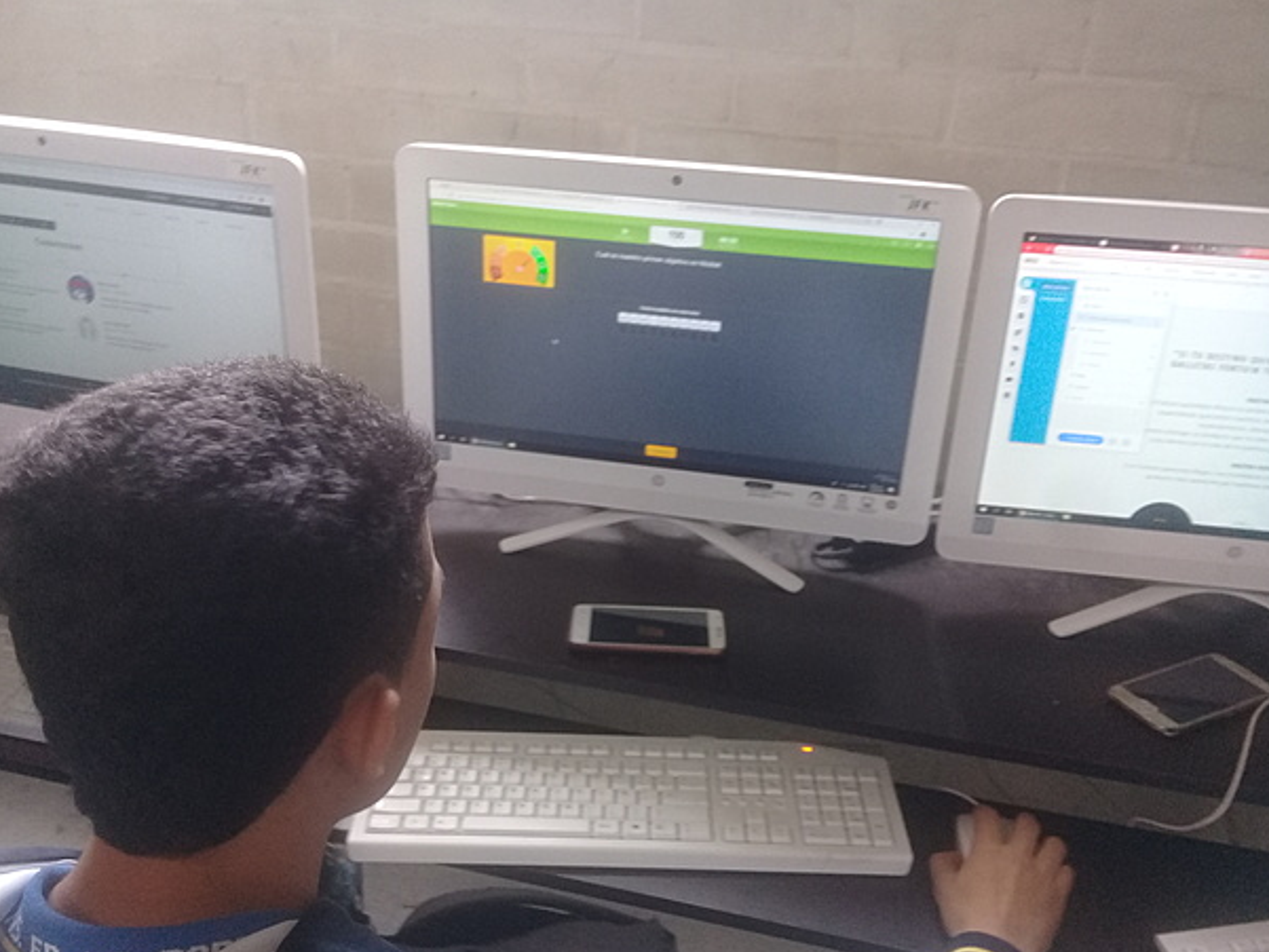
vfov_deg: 42.9
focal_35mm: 33
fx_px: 1210
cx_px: 655
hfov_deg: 55.3
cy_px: 502
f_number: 2.2
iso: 125
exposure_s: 1/40
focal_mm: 3.3
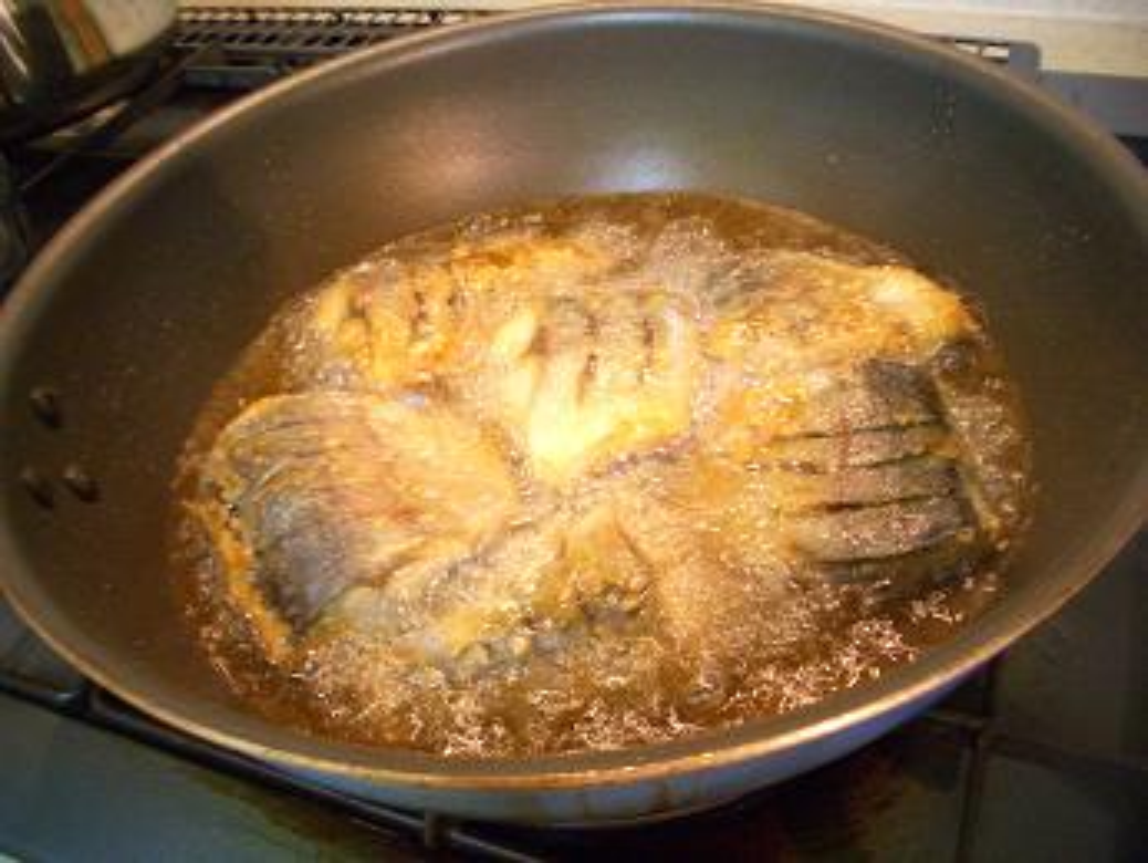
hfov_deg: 52.6
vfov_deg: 40.7
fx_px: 1162
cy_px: 432
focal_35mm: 35
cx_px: 574
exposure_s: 1/13
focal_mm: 5.8
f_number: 2.6
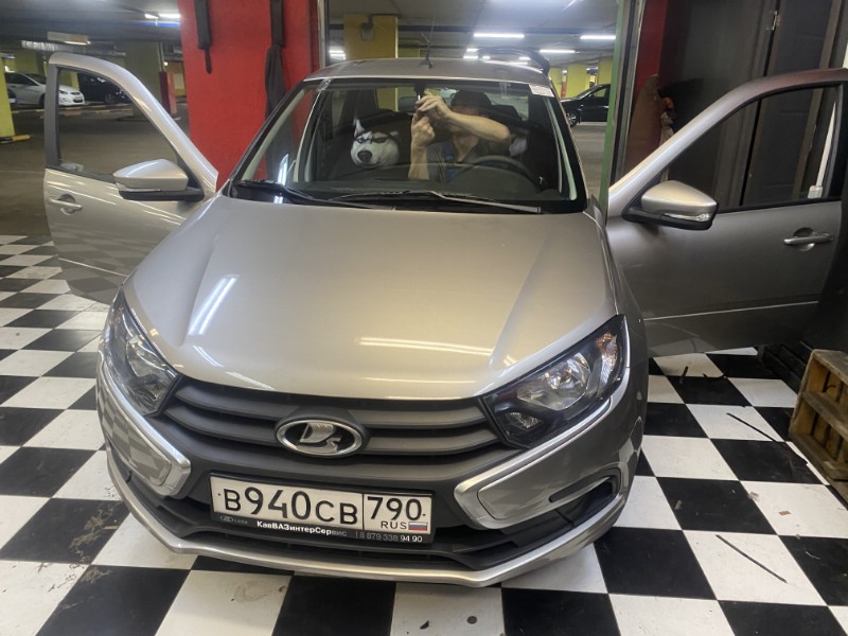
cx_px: 424
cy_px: 318
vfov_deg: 53.1
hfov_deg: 67.3
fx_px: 637
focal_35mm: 26
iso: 160
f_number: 1.8
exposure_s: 1/50
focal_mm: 4.25
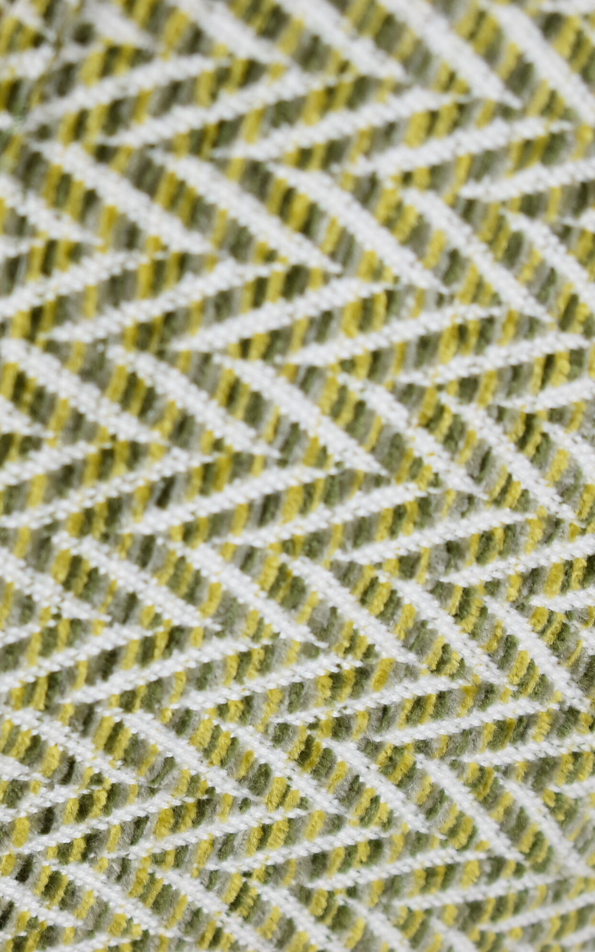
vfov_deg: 16.5
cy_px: 475
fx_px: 3289
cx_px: -119
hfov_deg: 10.2
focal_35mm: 127
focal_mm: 55
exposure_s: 1/125
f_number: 5.6
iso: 800
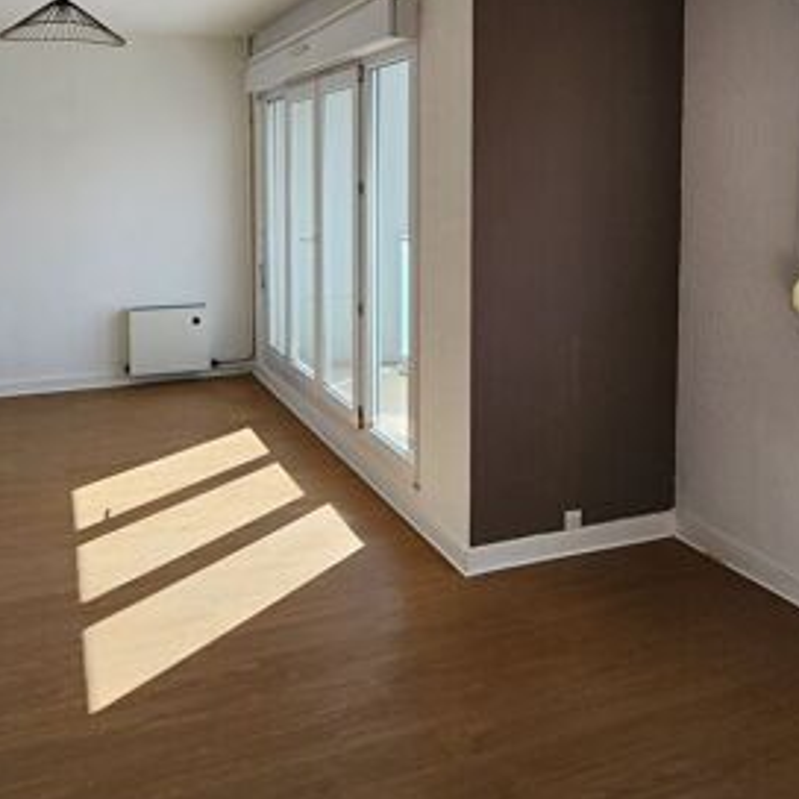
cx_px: 300
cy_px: 217
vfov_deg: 56.7
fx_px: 705
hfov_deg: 58.3
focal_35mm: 27
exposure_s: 1/493
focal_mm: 2.2
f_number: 2.2
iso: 50
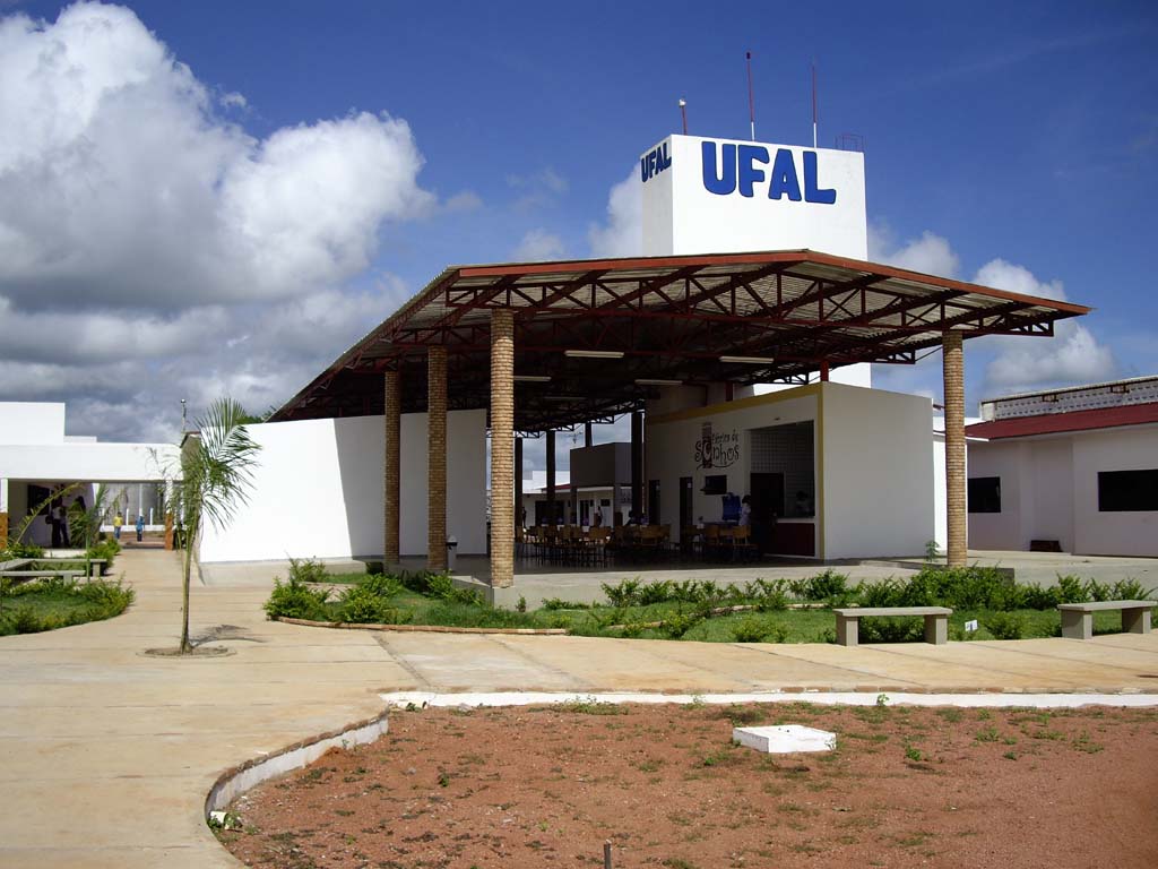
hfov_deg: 49.0
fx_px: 1271
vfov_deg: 37.7
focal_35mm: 38
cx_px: 579
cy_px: 434
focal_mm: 7.9
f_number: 5.6
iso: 50
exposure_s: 1/500
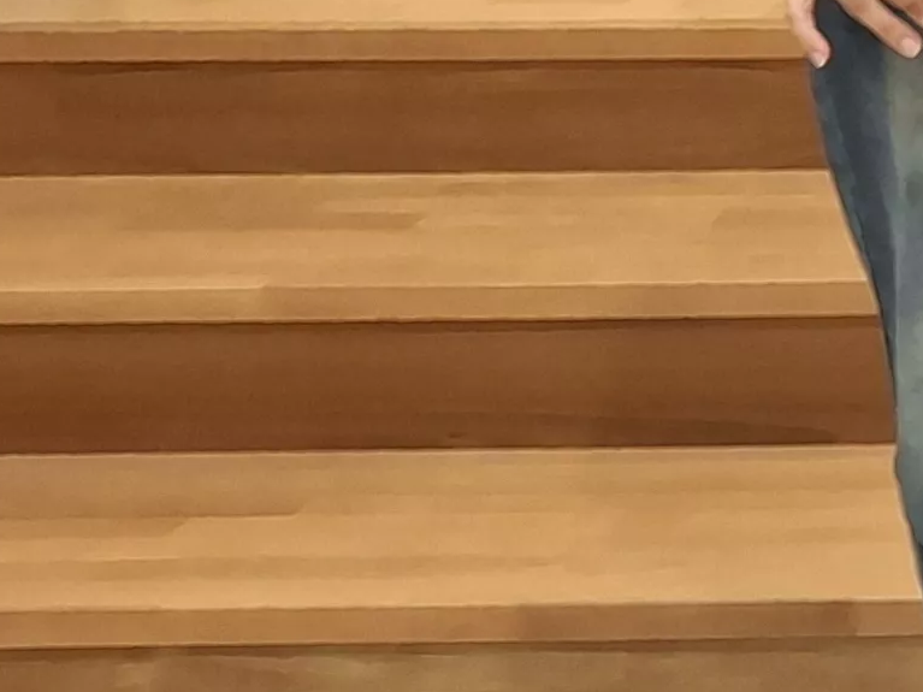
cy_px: -617
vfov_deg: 10.4
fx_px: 3546
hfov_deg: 11.8
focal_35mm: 133
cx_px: 2284
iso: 250
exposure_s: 1/50
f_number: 1.8
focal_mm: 4.69
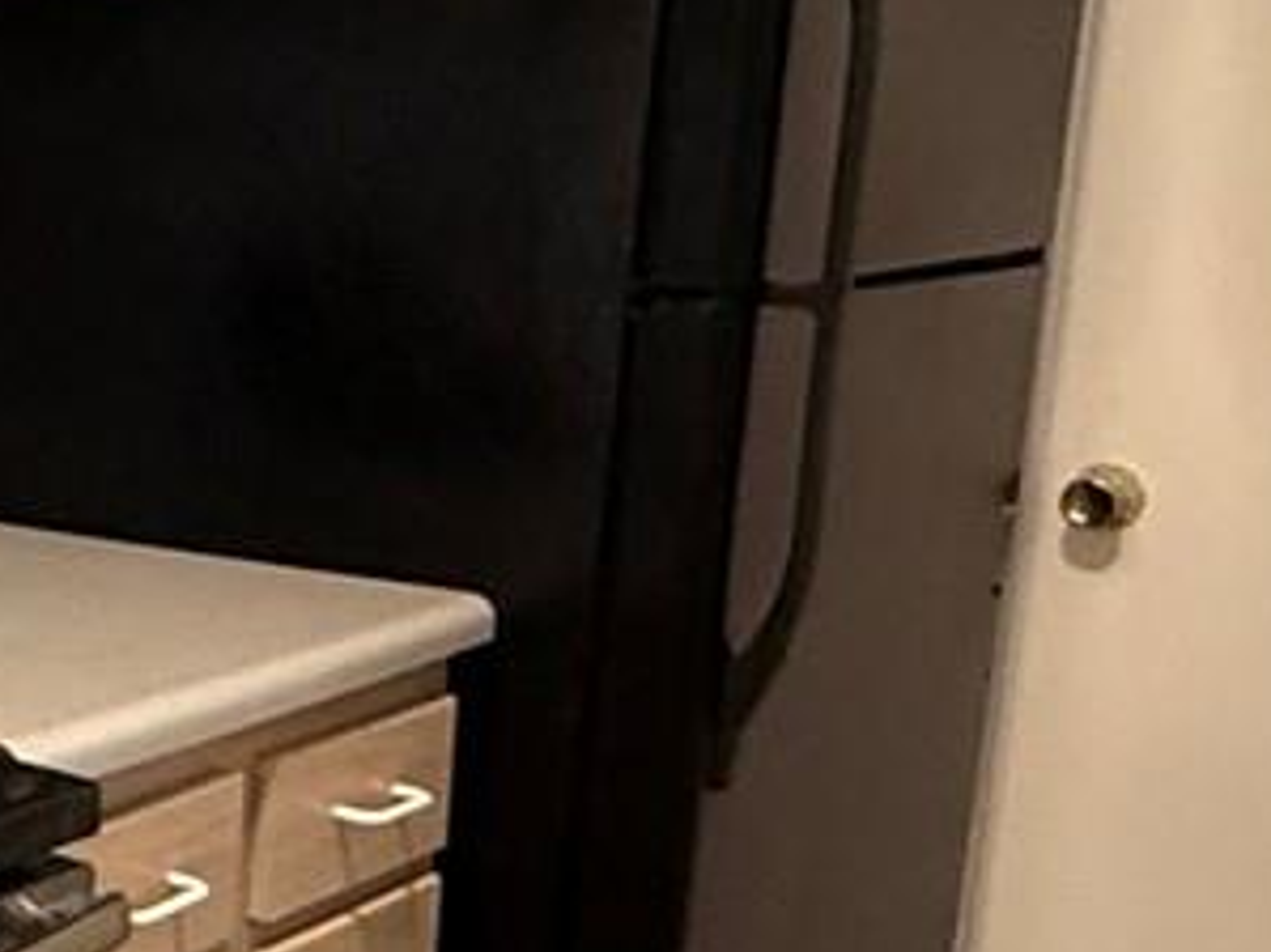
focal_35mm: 75
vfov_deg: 19.6
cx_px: -710
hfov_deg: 21.3
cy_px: 531
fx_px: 2753
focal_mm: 2.22
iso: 500
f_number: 2.2
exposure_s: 1/60
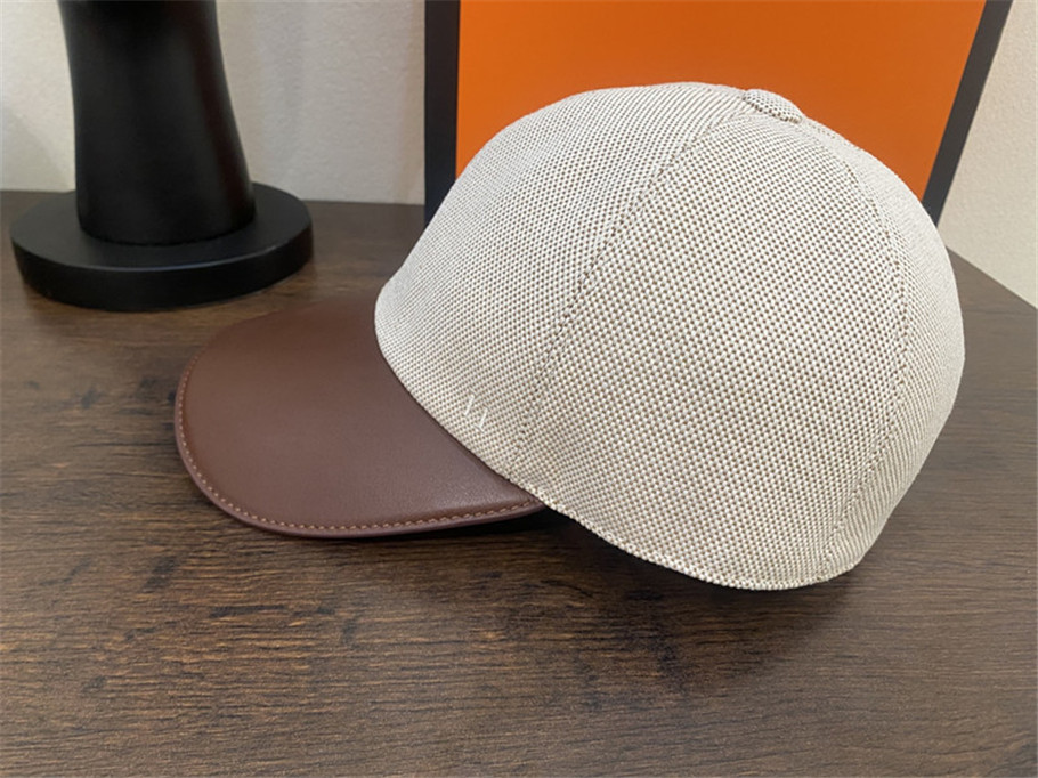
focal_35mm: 26
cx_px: 519
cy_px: 389
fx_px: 779
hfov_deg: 67.3
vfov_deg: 53.0
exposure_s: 1/50
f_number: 1.8
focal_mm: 4.25
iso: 125
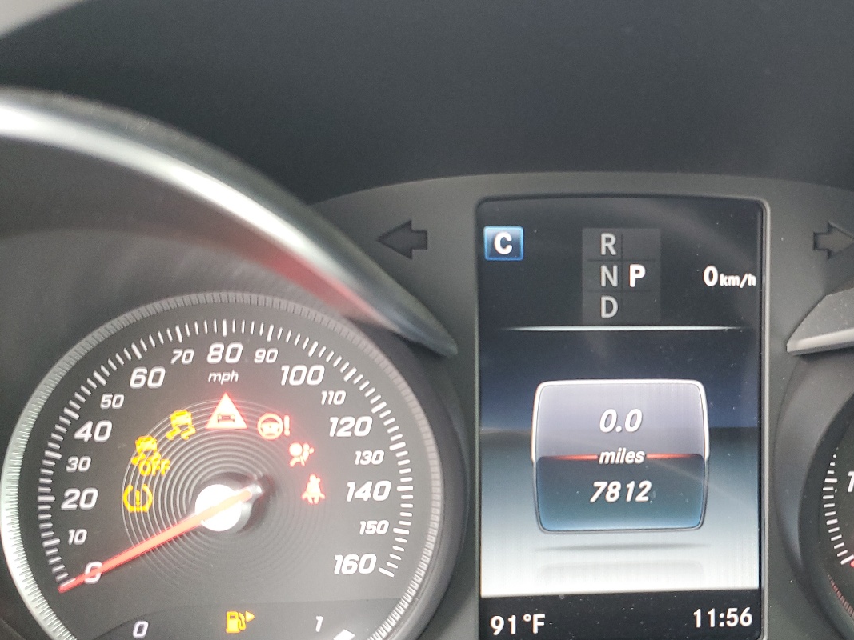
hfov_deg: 46.9
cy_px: 364
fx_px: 962
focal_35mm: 39
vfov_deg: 36.7
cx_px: 587
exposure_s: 1/60.2
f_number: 1.5
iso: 133
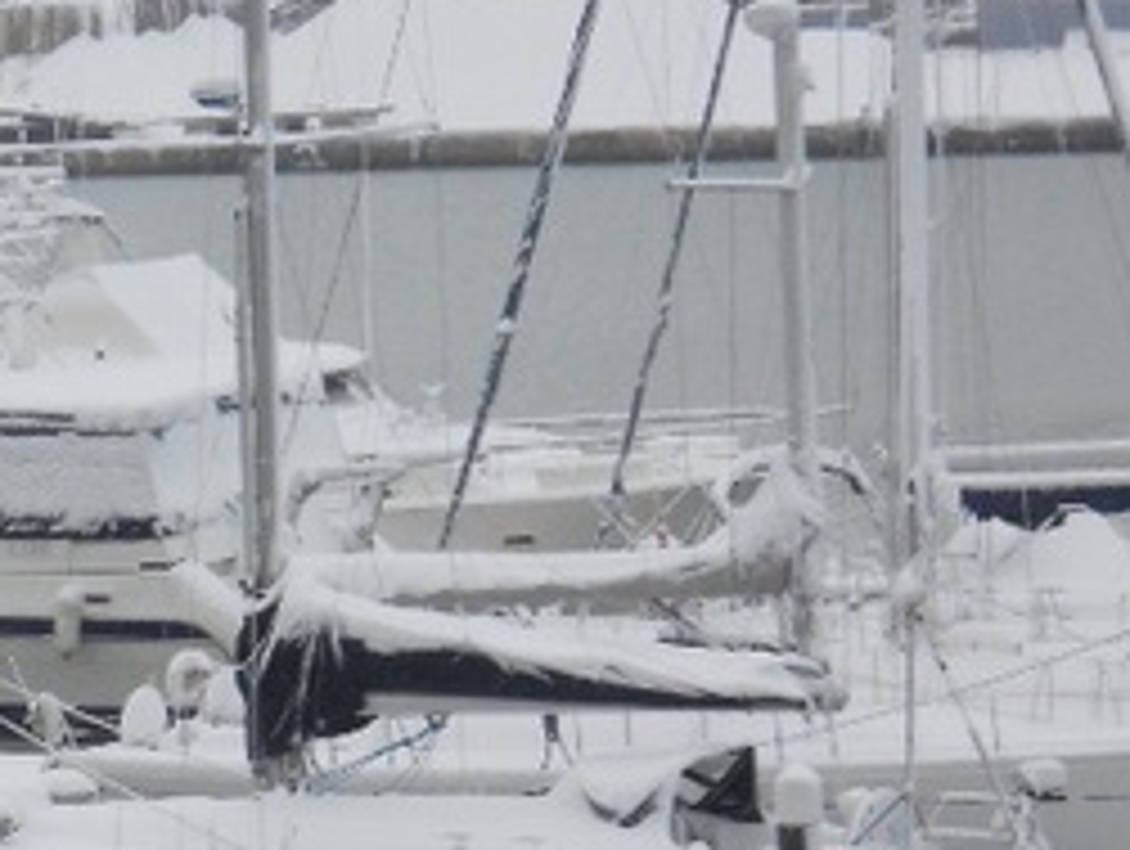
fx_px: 6407
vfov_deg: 7.6
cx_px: -155
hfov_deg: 10.0
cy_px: 810
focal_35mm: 196
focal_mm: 13.9
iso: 200
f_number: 5.9
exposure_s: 1/60
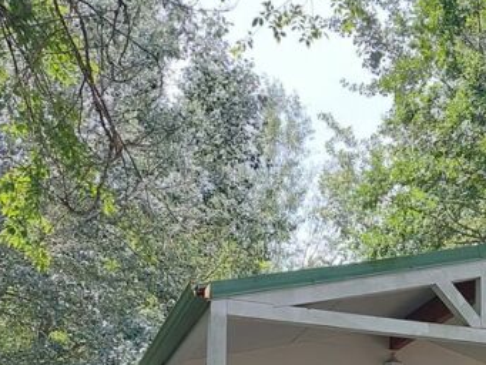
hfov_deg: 25.7
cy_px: 508
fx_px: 1011
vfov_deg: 18.6
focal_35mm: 72
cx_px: 487
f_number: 1.8
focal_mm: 5.23
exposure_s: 1/172
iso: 32
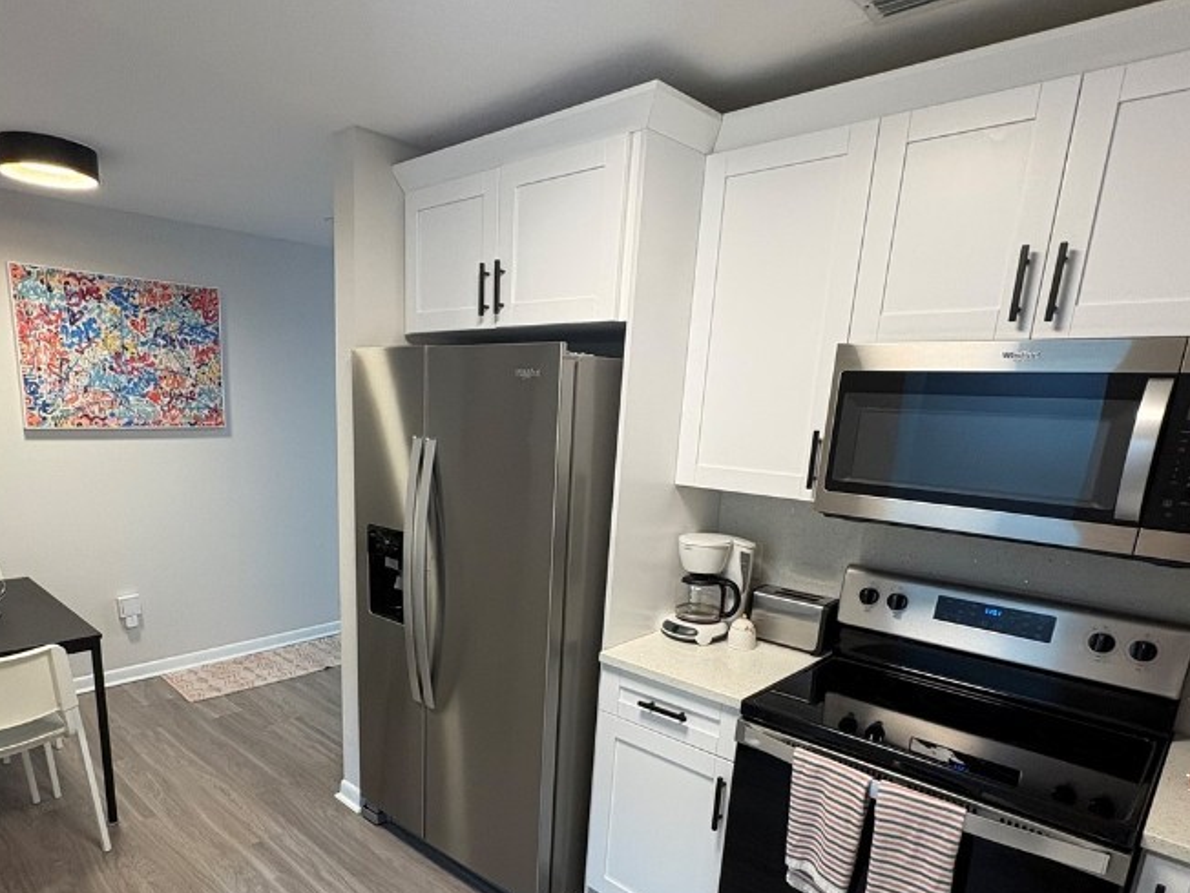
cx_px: 489
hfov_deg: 75.7
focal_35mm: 22
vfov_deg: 59.9
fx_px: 756
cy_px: 581
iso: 250
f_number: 2.2
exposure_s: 1/60
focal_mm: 2.22
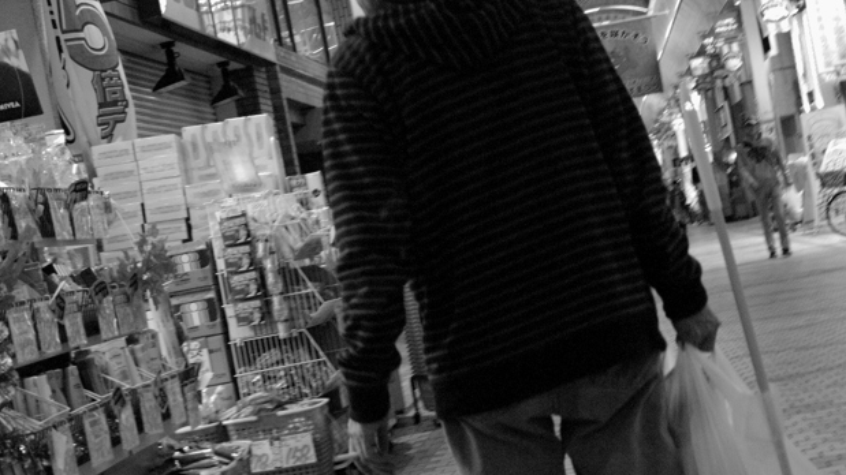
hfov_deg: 29.6
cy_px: 334
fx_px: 1593
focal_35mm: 71
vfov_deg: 16.9
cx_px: 538
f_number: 3.5
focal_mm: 24.2
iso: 800
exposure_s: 1/60
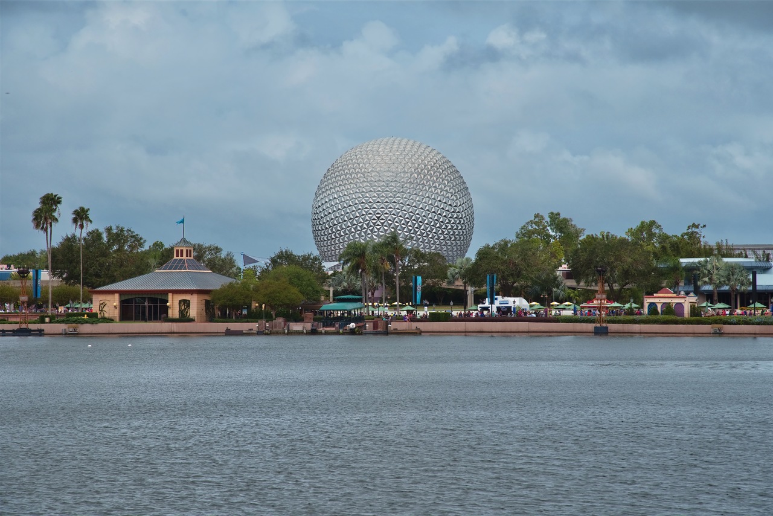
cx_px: 386
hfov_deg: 17.1
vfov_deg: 11.4
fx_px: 2577
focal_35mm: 120
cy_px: 258
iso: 100
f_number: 9
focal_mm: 120
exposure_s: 1/320
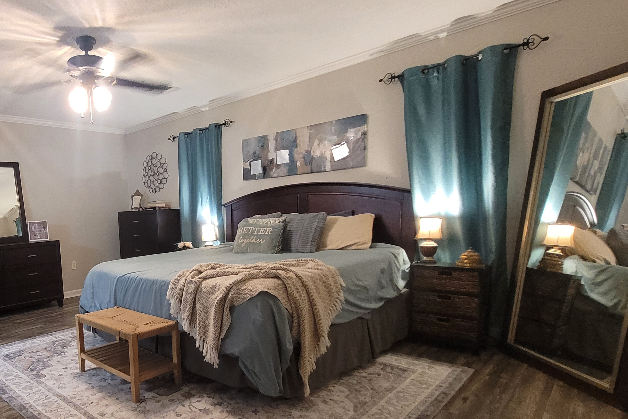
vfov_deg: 56.7
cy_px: 254
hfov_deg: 73.2
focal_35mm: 22
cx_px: 158
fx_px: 384
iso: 400
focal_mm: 1.74
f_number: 2.2
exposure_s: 1/30
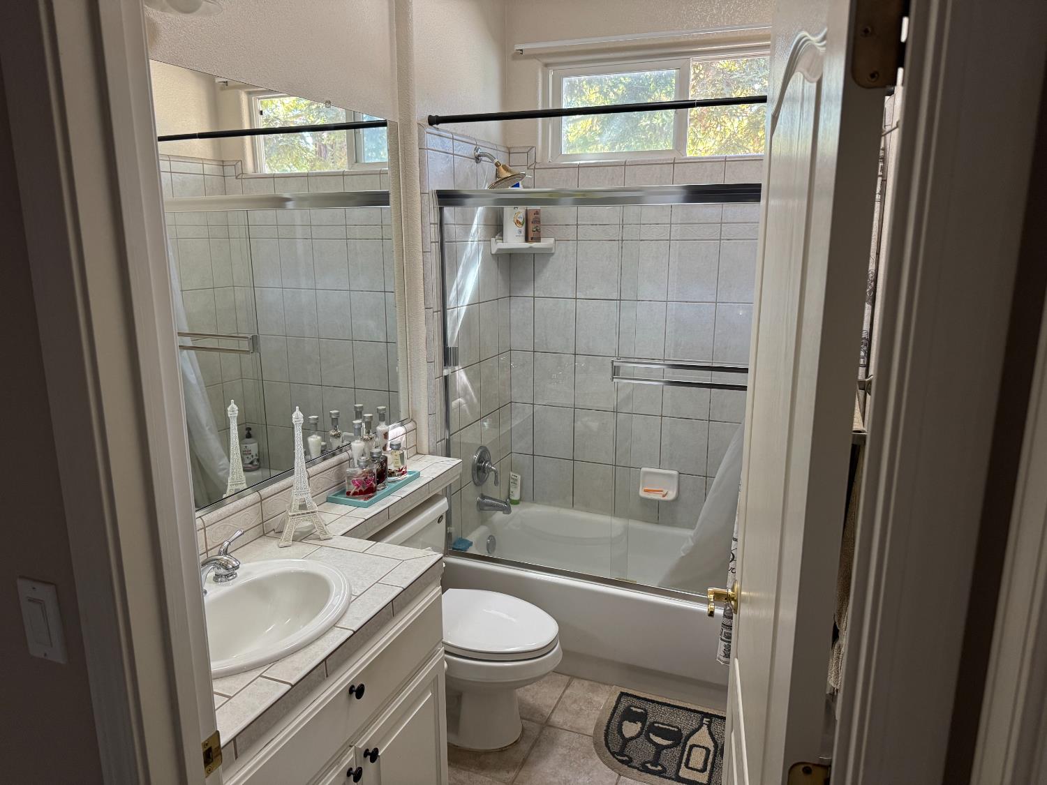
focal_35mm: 24
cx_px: 524
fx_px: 726
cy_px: 392
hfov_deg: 71.6
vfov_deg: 56.8
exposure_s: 1/60
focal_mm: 6.76
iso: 320
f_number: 1.78
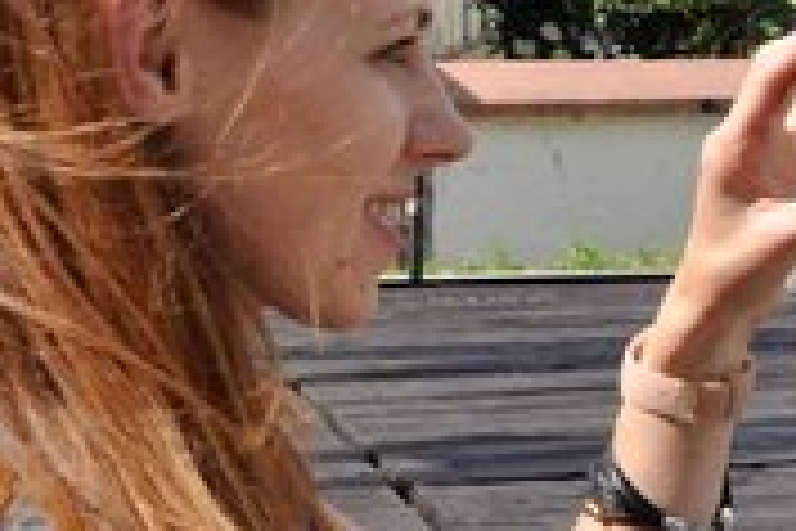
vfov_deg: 9.9
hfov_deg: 13.6
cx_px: 1345
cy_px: 320
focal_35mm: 138
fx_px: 3048
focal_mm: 25
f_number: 11
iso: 400
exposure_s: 1/640
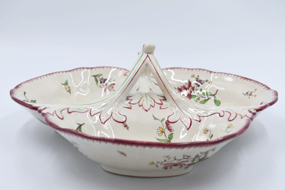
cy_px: 104
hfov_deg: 33.4
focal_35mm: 60
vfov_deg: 22.6
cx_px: 140
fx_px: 475
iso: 100
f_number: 5.6
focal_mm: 34
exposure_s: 1/125
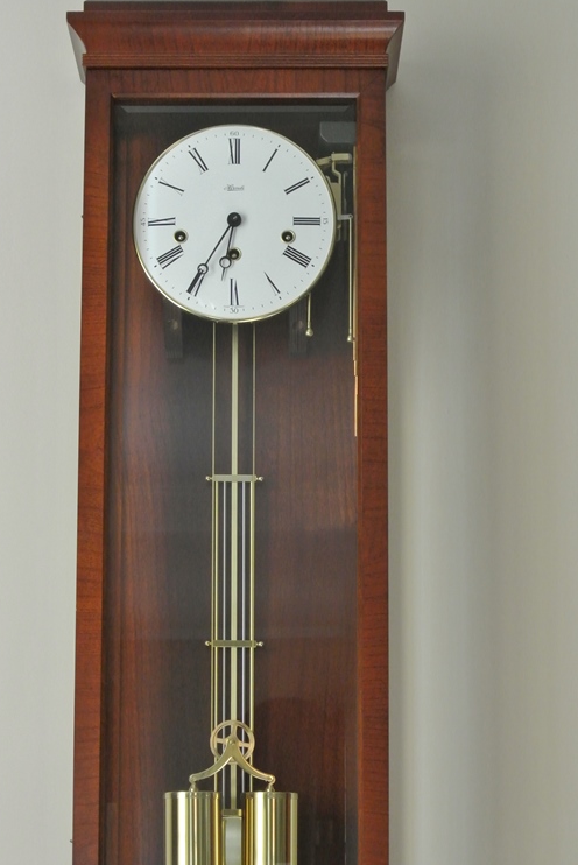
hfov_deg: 14.7
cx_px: 242
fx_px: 2235
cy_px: 516
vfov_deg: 21.9
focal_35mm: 93
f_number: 5.3
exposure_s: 1/30
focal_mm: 25.9
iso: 1000
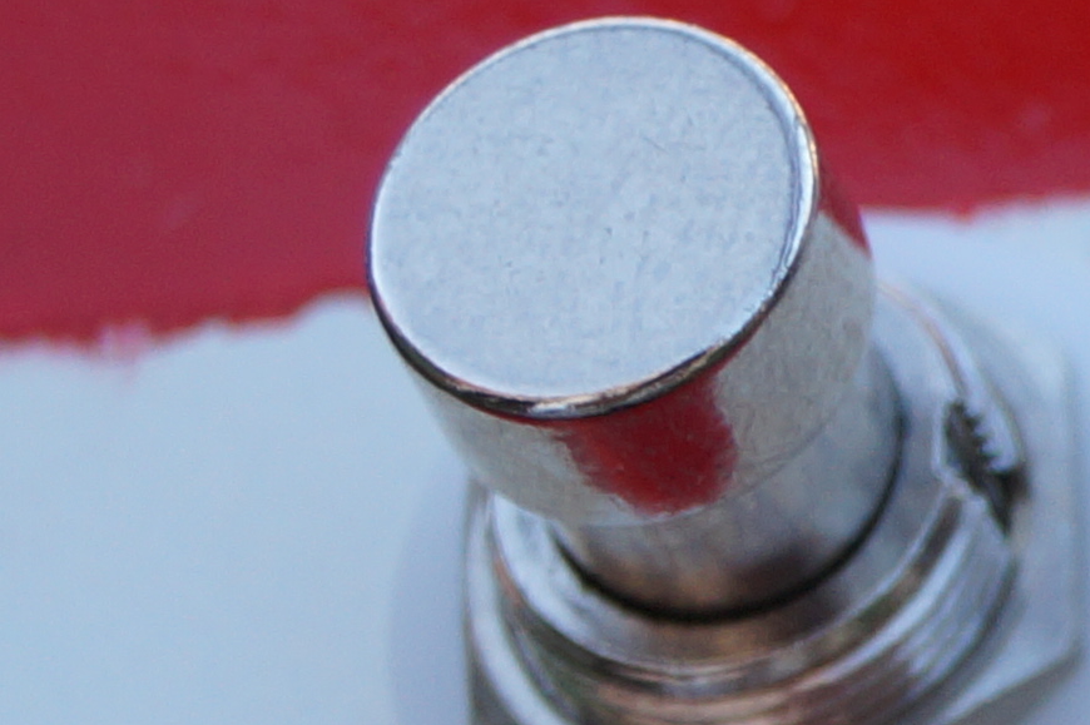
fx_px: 9959
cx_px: 1965
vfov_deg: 4.2
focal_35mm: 329
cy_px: 818
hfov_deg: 6.1
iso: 200
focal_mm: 35
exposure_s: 1/160
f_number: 5
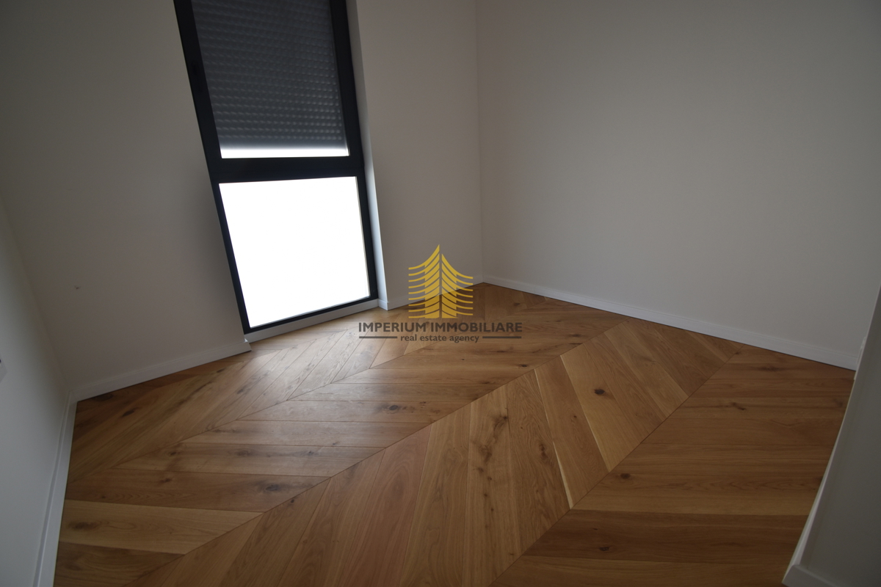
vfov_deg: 77.3
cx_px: 440
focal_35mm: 15
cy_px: 294
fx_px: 367
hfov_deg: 100.4
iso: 100
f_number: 4.5
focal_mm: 10
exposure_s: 1/30
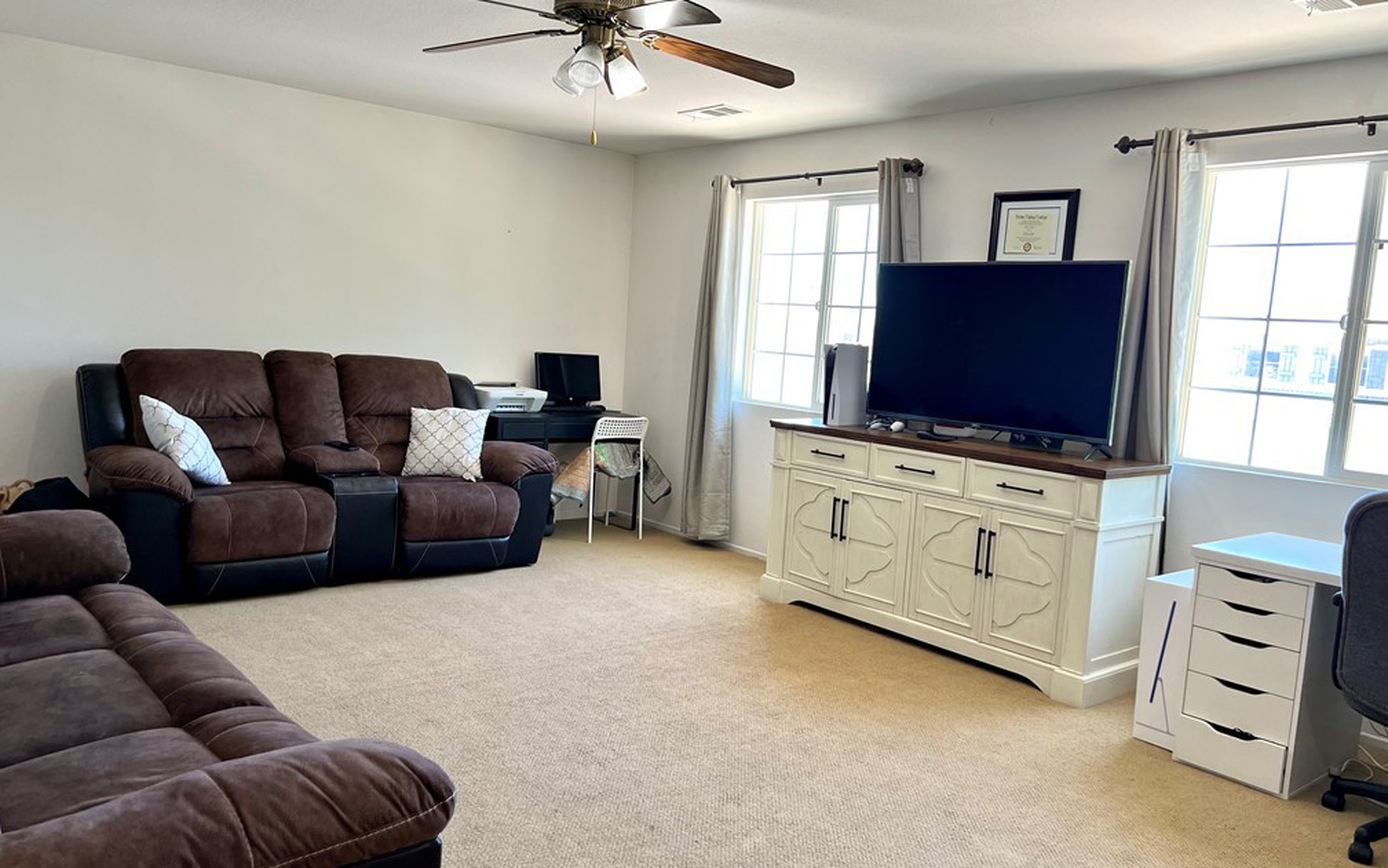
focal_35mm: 28
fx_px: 1059
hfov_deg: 66.5
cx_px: 686
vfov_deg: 44.5
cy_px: 455
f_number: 1.5
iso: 100
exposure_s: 1/120
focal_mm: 5.7
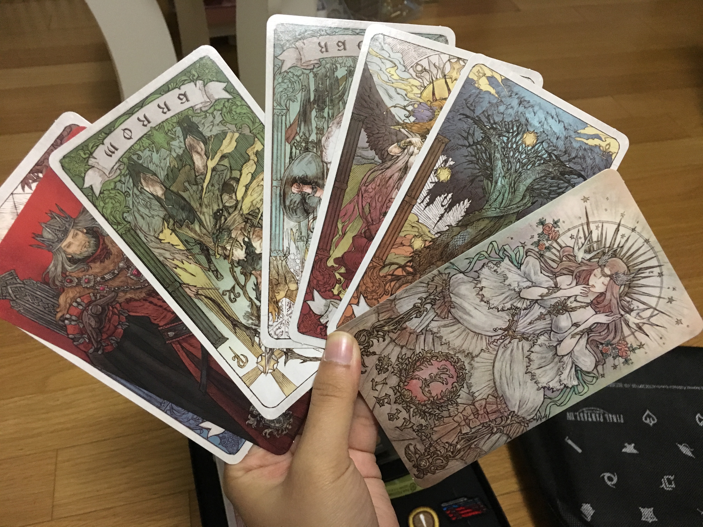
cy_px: 264
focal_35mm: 29
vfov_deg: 48.2
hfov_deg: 61.7
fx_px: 589
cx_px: 352
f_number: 2.2
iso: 200
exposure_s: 1/20
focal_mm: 4.15
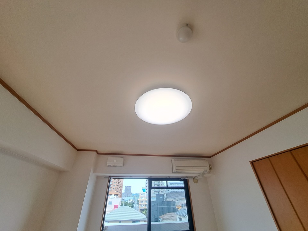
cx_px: 154
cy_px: 116
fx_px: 116
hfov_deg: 106.2
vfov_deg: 89.9
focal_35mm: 13
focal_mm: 1.74
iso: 50
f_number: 2.2
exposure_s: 1/116
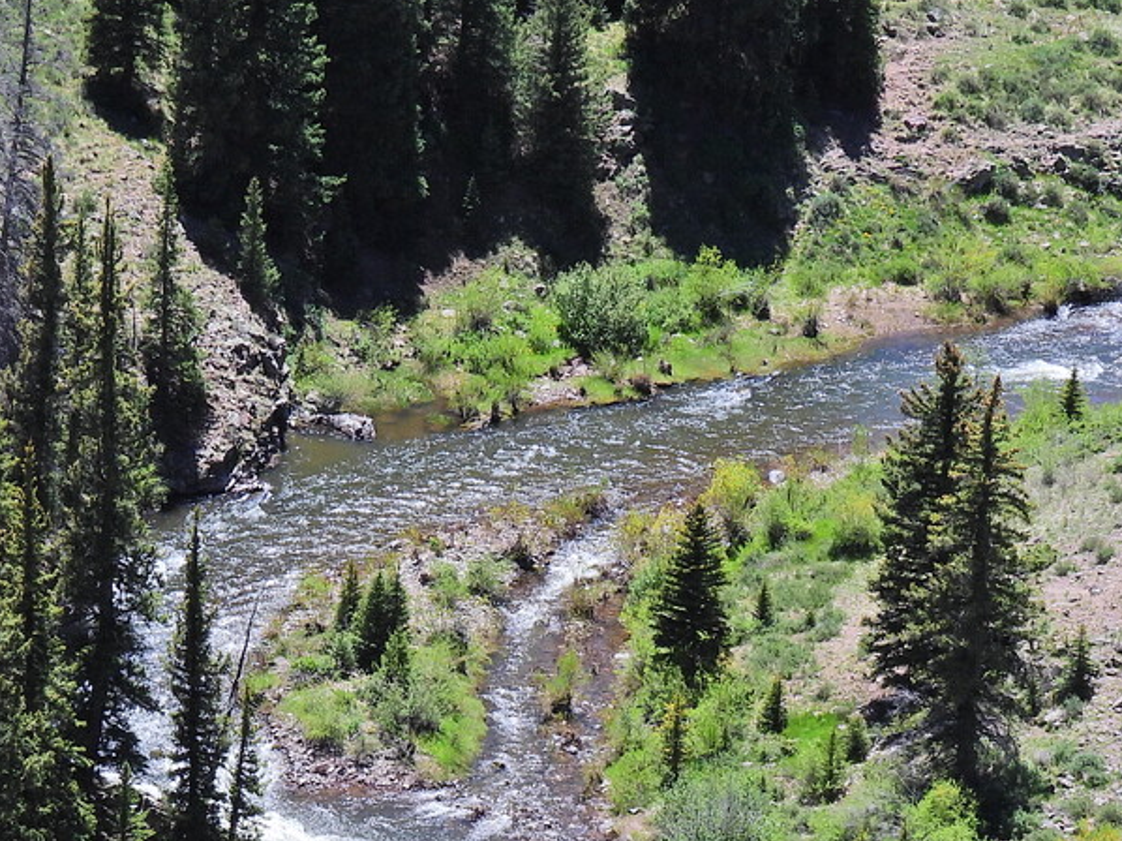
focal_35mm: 182
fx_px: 5897
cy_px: 650
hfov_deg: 10.9
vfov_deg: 8.1
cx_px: 492
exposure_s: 1/640
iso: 100
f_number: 4
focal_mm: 15.2
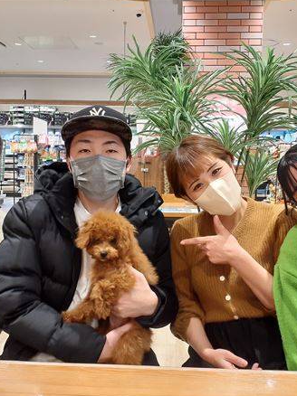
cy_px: 198
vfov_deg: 50.2
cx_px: 161
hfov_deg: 38.6
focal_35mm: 37
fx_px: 424
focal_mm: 3.6
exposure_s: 1/50
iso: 125
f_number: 1.9
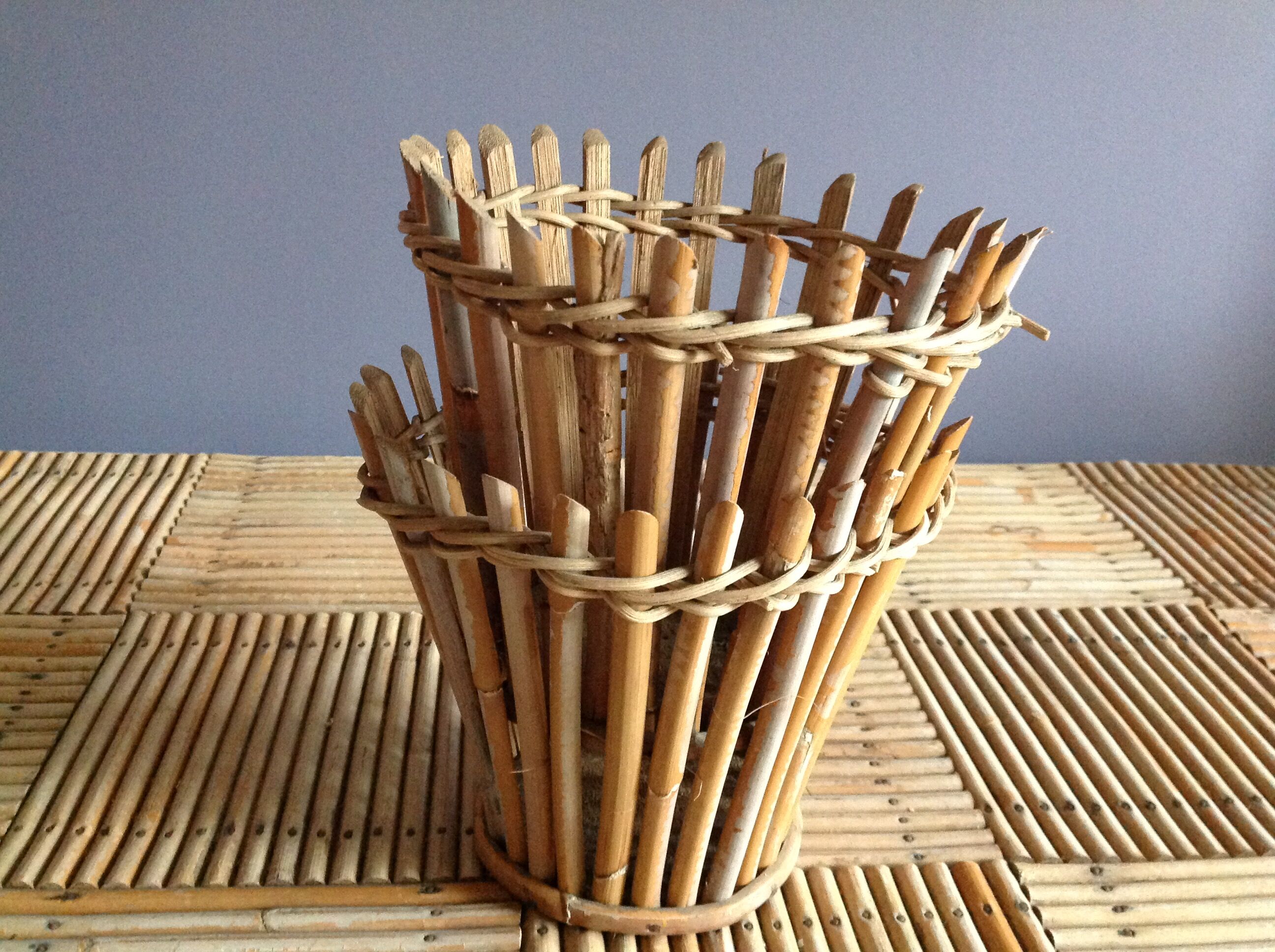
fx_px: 1287
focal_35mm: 35
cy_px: 476
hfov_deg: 52.7
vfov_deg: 40.6
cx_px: 638
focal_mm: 4.28
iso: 500
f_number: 2.4
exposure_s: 1/15
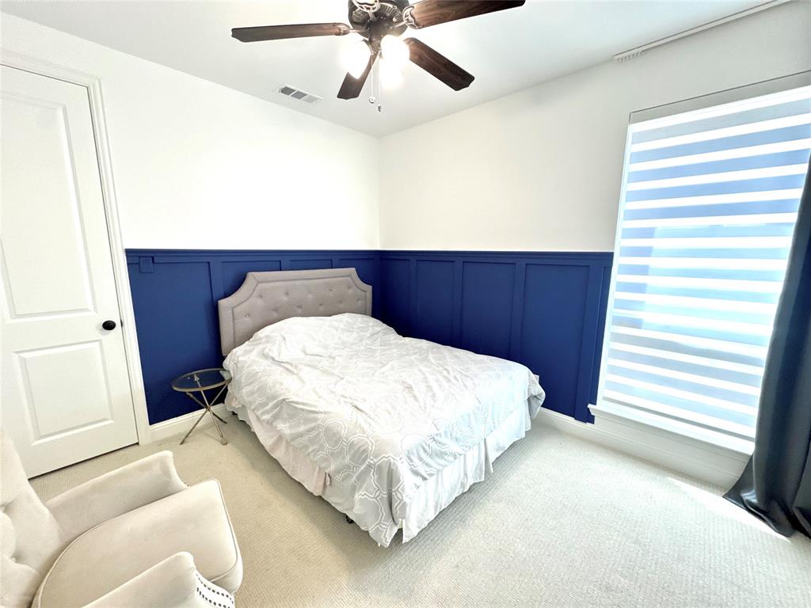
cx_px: 406
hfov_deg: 102.1
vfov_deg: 85.7
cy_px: 304
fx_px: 328
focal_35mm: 14
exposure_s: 1/120
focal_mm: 2.22
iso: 250
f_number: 2.2
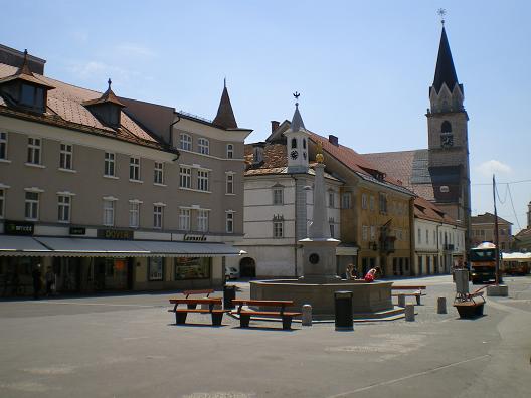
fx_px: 583
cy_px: 199
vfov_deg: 37.7
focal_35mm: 38
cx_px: 266
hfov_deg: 49.0
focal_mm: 6.3
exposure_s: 1/500
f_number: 4.6
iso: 64
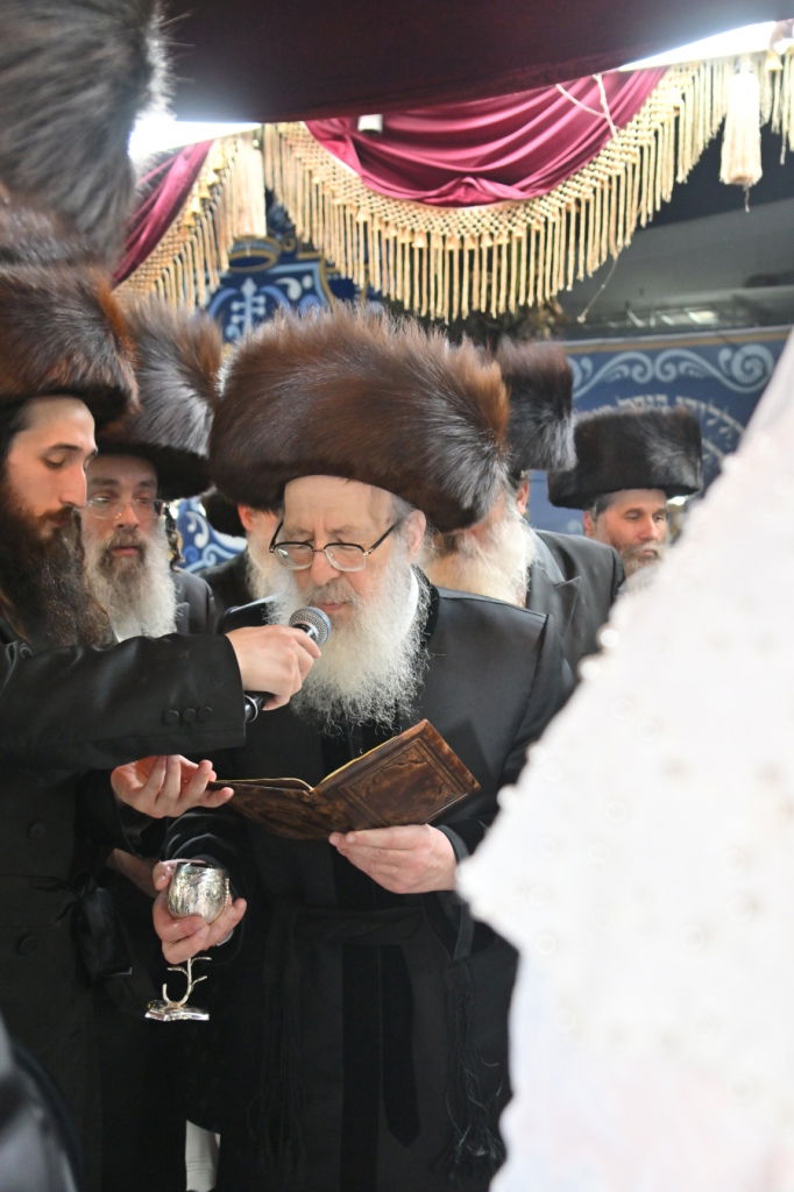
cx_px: 397
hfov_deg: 36.8
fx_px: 1192
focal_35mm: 36
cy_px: 596
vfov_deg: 53.1
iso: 800
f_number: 4
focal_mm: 24
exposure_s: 1/200
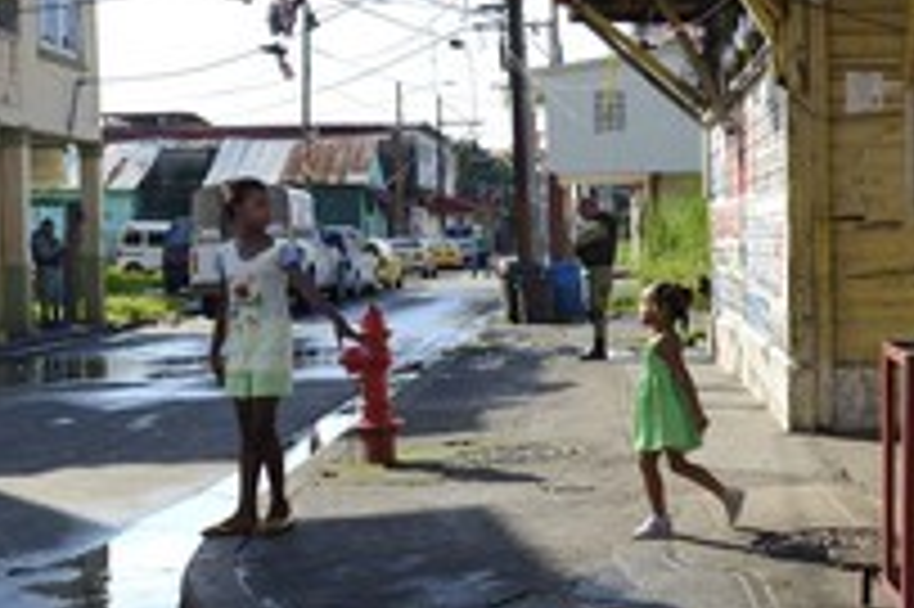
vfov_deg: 22.5
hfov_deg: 32.6
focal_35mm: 60
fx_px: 1522
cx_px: 711
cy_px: 203
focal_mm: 29
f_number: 9
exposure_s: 1/320
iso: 200
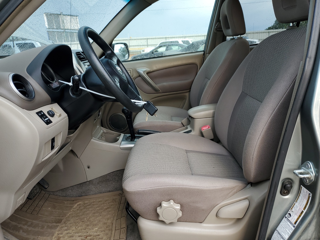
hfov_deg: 67.3
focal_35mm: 26
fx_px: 240
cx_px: 160
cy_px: 120
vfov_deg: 53.1
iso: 50
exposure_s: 1/133
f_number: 1.5
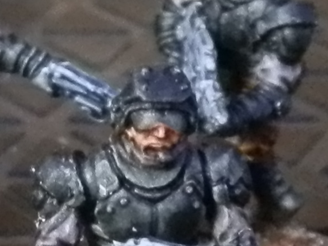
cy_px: 62
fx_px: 1952
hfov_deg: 9.1
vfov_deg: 7.2
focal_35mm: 206
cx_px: -290
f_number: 3.1
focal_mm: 5
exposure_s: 1/100
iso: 400
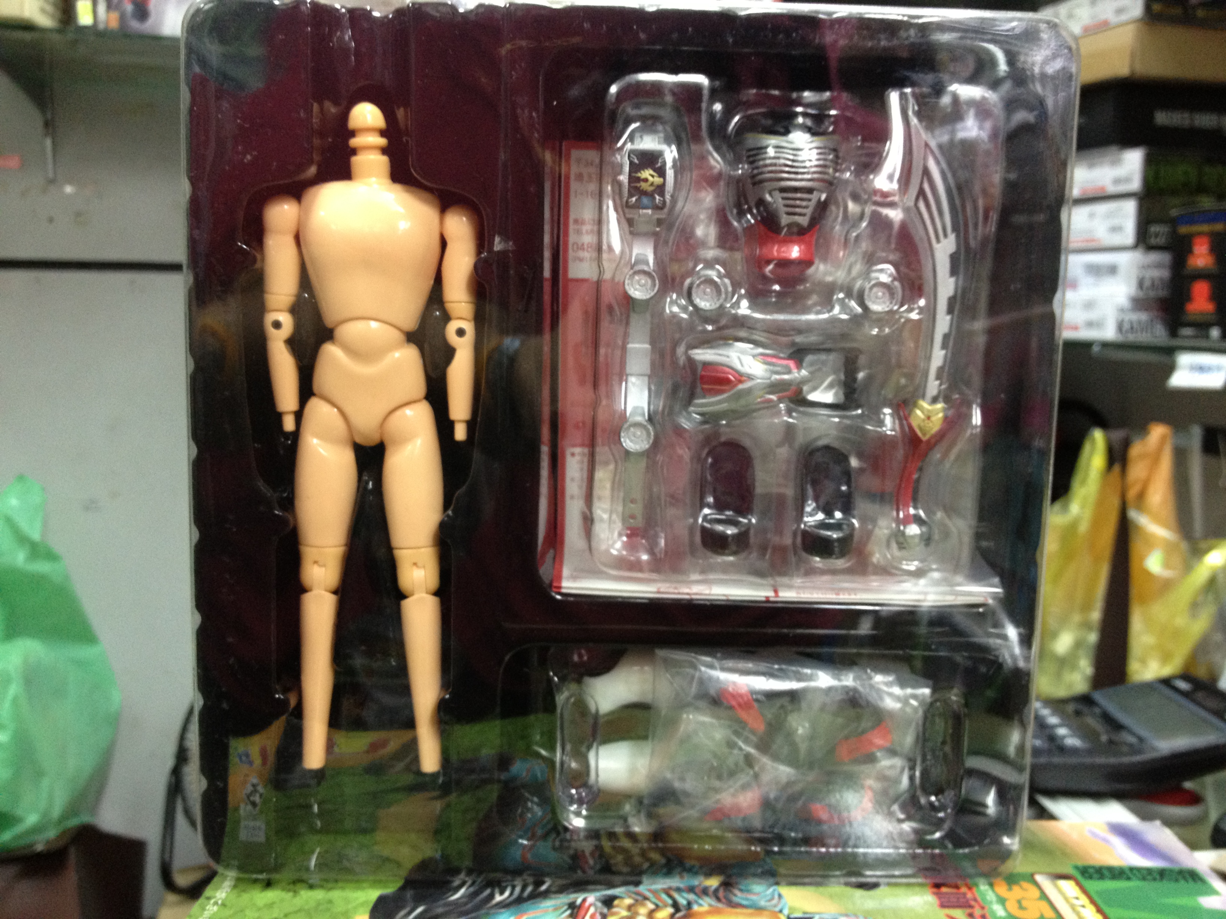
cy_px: 460
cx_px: 613
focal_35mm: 35
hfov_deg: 52.6
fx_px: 1240
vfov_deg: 40.7
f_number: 2.4
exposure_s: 1/20
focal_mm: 4.28
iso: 200
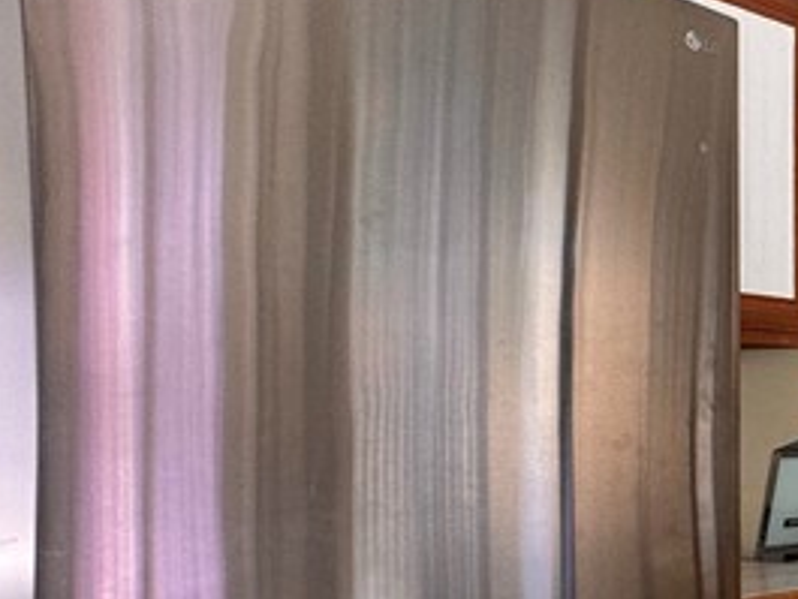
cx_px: 1271
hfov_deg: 24.8
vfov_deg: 26.8
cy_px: 436
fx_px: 1245
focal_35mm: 54
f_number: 2.2
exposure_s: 1/120
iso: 100
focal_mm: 2.22
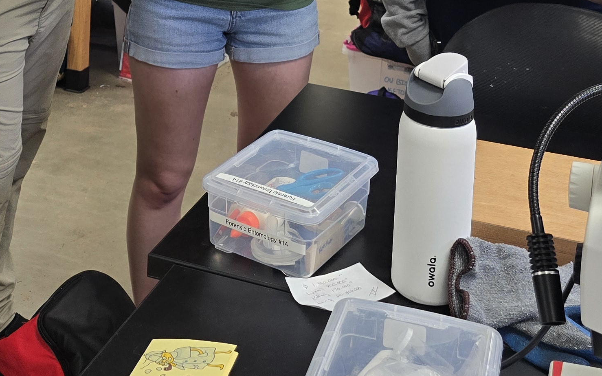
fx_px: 1083
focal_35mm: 66
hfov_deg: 31.0
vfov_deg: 17.4
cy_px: -214
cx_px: 262
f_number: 1.7
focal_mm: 6.3
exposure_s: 1/120
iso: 100
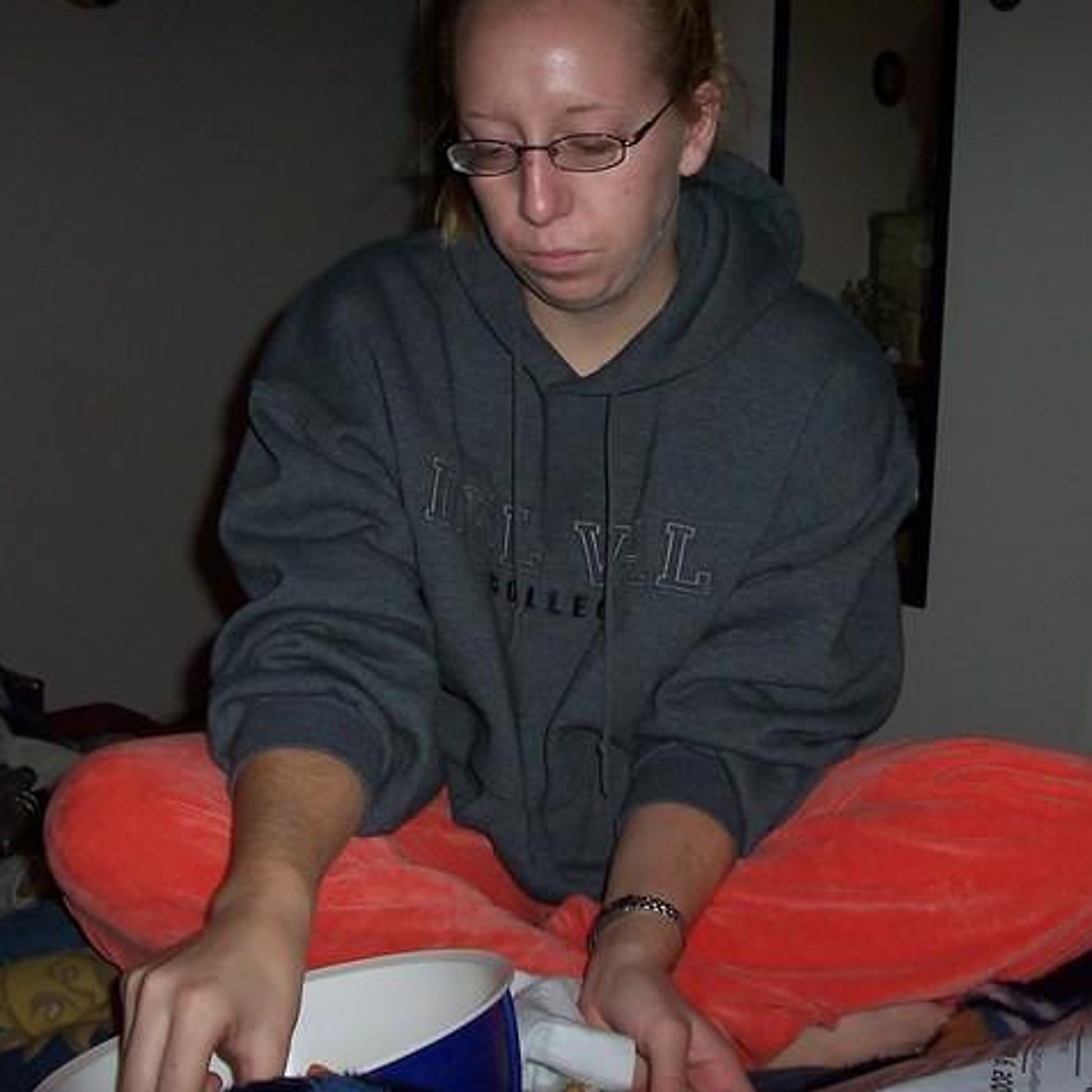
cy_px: 544
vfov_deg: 38.3
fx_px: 1570
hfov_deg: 38.3
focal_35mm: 44
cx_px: 567
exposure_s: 1/60
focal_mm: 5.6
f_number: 2.8
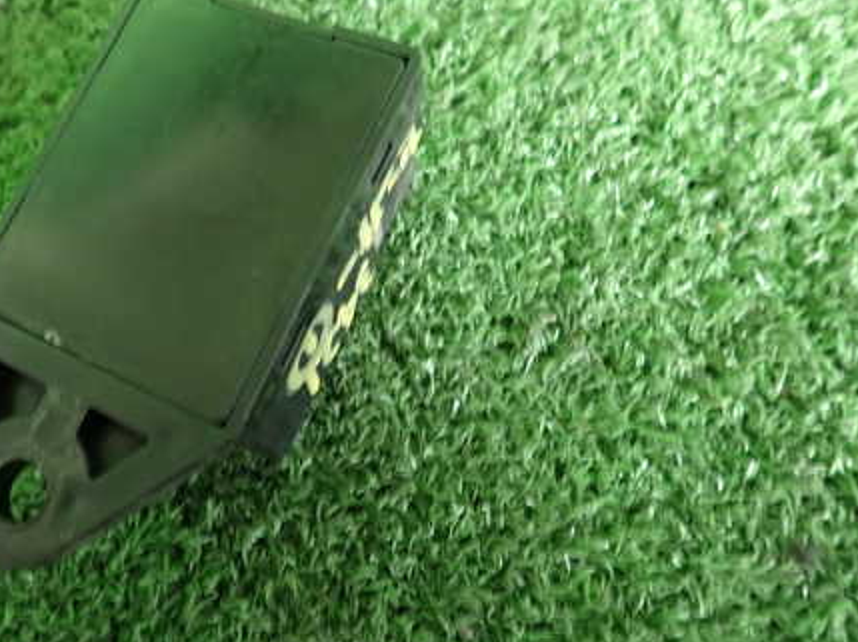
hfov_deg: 51.8
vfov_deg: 40.5
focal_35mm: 35
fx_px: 867
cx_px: 292
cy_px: 268
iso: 400
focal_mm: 4.5
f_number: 2
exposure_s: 1/30
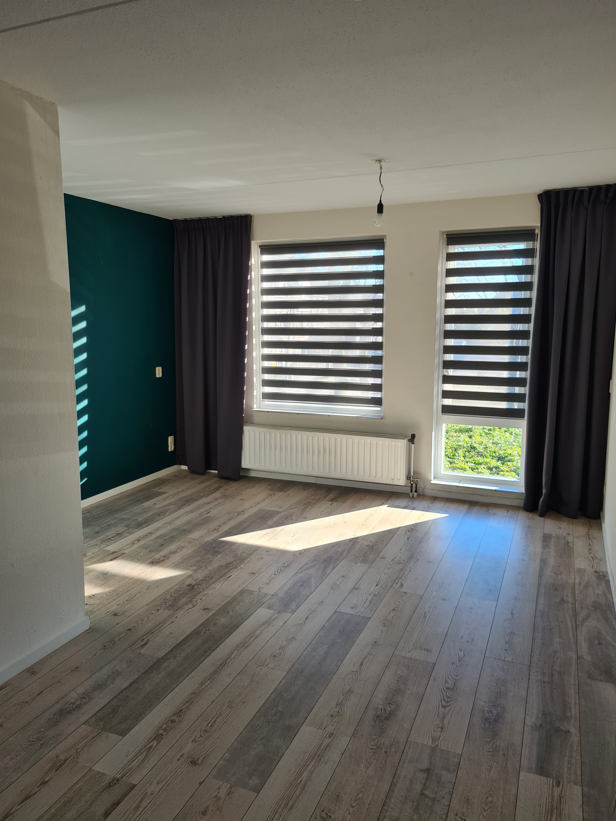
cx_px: 308
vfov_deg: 67.3
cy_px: 410
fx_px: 617
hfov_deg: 53.1
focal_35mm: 26
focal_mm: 5.4
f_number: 1.8
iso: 50
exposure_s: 1/154
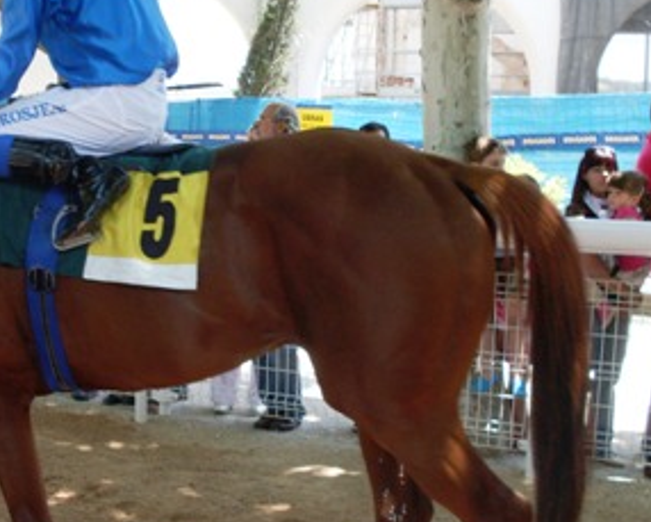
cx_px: 196
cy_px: 239
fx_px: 1118
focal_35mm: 58
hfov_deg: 32.1
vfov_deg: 26.2
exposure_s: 1/180
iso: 80
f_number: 2.8
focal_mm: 6.3
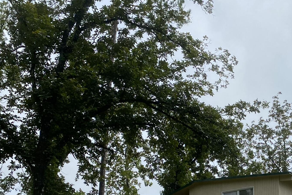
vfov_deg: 21.1
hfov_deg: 30.8
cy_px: 233
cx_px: 297
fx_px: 487
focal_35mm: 60
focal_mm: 4.25
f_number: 1.8
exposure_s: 1/5236
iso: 32
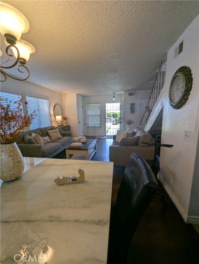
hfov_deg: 90.1
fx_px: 99
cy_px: 132
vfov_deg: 106.1
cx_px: 100
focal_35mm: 13
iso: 125
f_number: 2.2
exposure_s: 1/120
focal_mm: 1.95
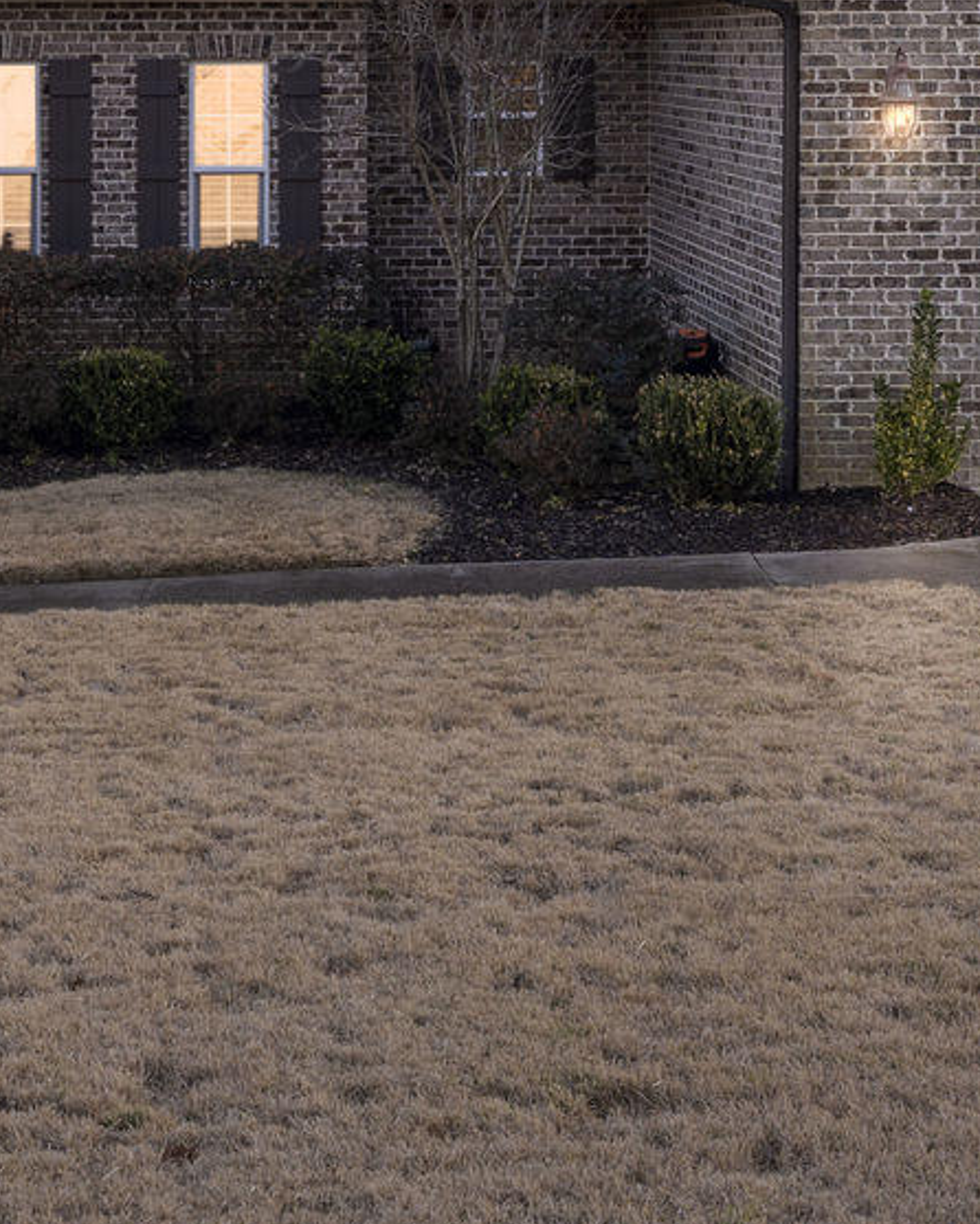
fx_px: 2613
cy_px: 49
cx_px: 257
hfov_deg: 21.1
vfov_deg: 25.3
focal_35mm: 72
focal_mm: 20.9
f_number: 8
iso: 100
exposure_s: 1/20
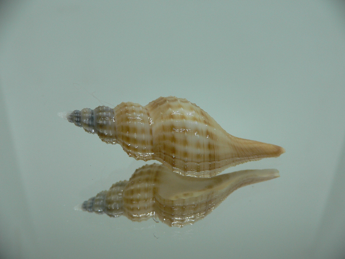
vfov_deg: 40.7
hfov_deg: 52.6
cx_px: 172
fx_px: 349
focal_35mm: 35
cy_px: 130
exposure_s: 1/60
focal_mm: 4.6
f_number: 2.8
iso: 100
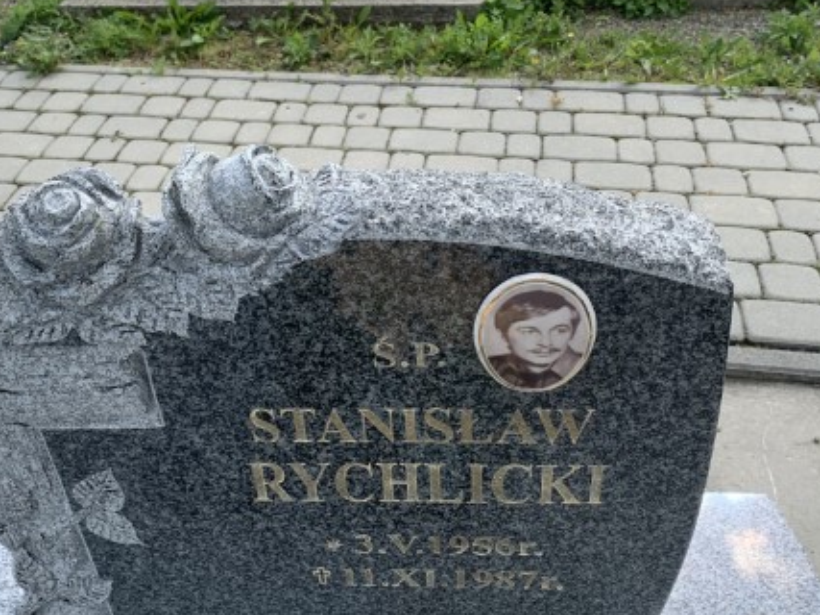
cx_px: 325
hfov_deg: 47.6
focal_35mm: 39
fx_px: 924
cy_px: 221
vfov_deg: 36.5
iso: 25
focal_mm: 4.25
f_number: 1.8
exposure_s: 1/829
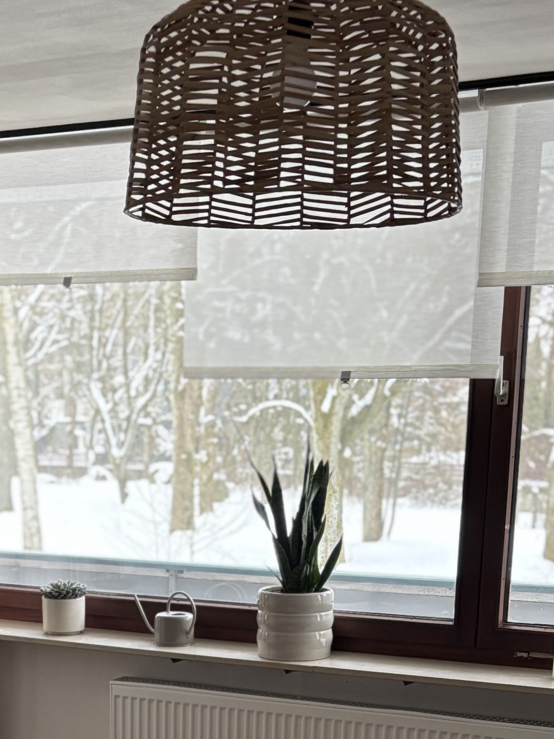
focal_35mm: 74
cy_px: 833
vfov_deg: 24.4
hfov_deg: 19.7
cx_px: 126
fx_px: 1579
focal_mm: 5.96
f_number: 1.6
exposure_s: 1/121
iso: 125
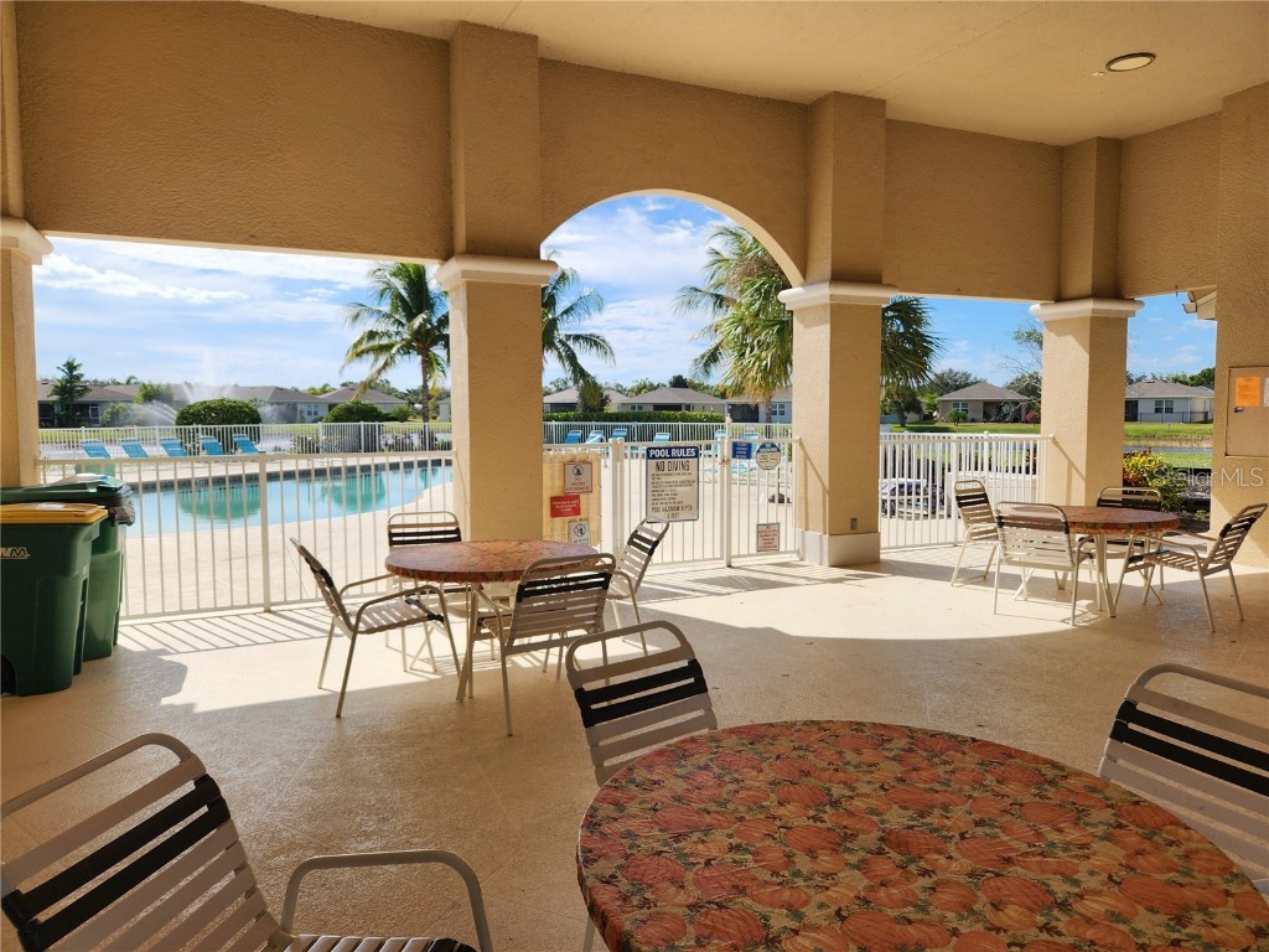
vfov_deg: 58.9
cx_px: 634
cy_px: 476
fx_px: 843
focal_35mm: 23
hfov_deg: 73.9
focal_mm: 5.4
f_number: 1.8
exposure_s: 1/1859
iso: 20
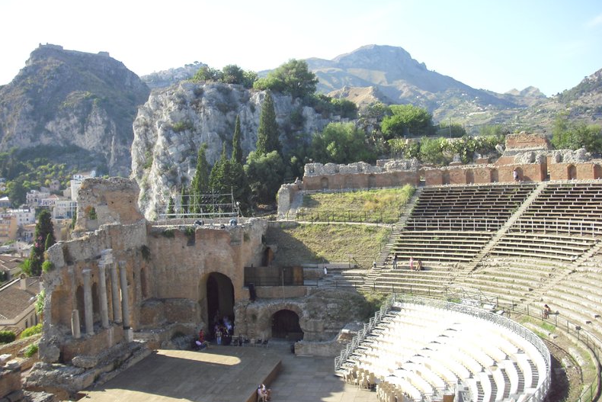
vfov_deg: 33.4
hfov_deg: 48.5
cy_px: 185
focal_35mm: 40
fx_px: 669
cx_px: 303
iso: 100
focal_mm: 6.2
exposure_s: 1/60
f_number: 8
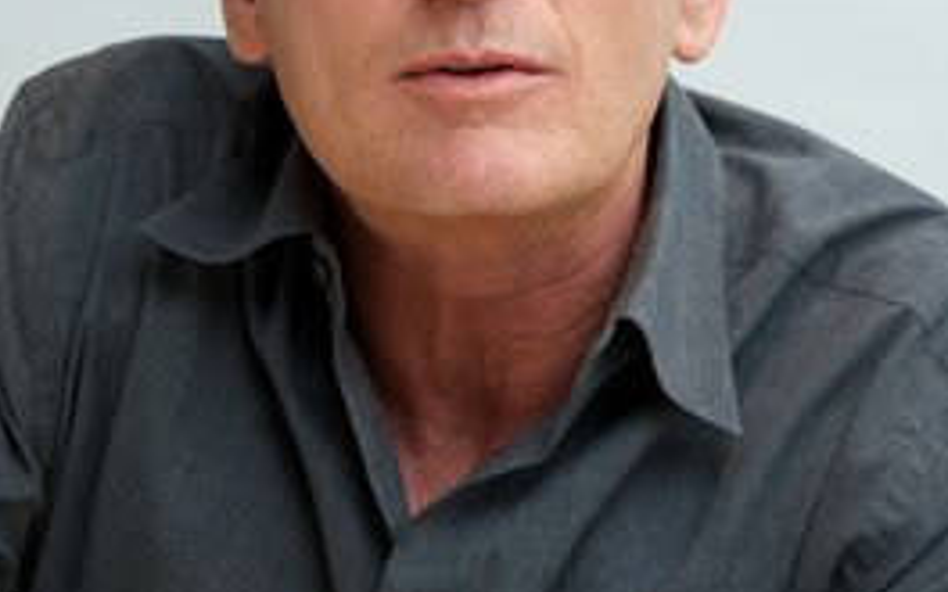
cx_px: 474
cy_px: 72
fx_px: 7182
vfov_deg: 4.7
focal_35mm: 278
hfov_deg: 7.6
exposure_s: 1/60
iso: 400
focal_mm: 180
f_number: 7.1
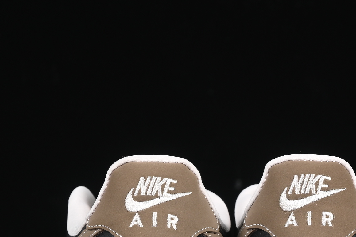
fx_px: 1780
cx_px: 234
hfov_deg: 11.4
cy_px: 231
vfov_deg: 7.6
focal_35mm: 180
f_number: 7.1
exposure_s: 1/60
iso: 160
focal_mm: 50
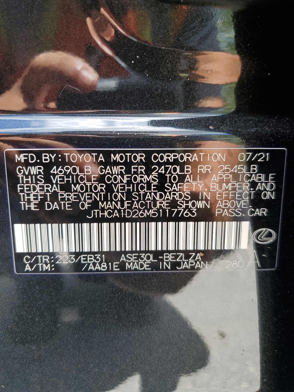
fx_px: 294
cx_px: 147
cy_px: 196
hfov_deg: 53.1
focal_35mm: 26
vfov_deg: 67.3
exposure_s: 1/303
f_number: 1.5
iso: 50
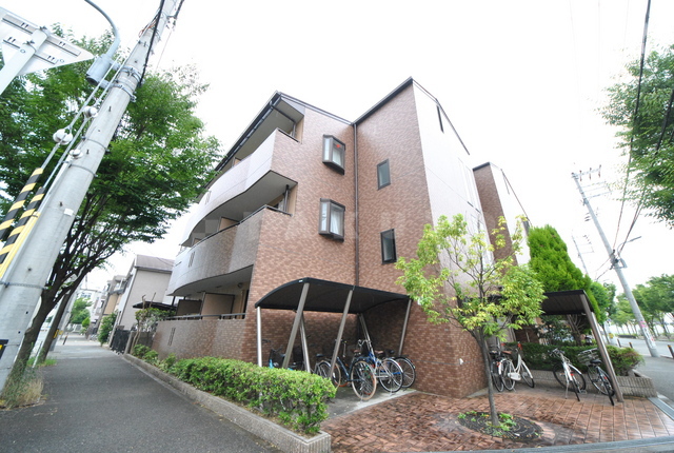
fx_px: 225
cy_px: 226
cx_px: 337
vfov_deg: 90.3
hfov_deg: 112.5
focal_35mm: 12
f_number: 8
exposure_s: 1/250
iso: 800
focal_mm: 8
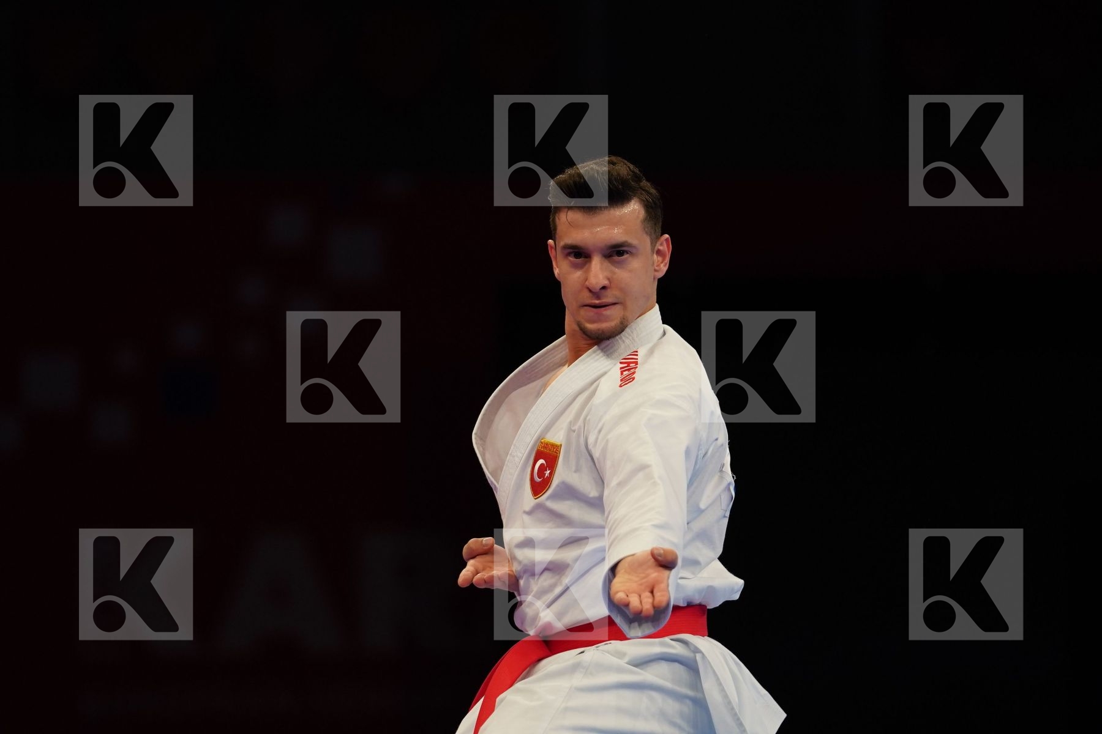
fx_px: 9183
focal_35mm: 300
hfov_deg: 6.9
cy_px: 367
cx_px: 551
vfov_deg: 4.6
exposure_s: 1/500
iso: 1000
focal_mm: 200
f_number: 2.8
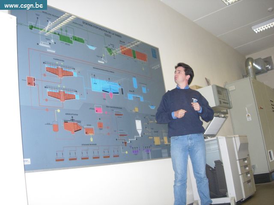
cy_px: 102
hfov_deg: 49.0
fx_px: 301
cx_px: 137
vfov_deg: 37.7
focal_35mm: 38
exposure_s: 1/148
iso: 183
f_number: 2.8
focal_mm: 7.8
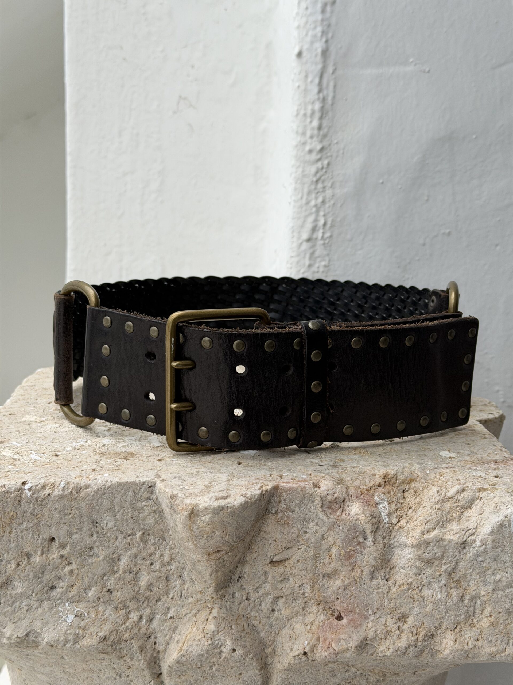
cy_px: 342
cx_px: 256
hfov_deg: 30.3
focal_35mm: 48
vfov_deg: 39.7
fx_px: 948
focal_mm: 6.76
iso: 64
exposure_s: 1/2494
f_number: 1.78
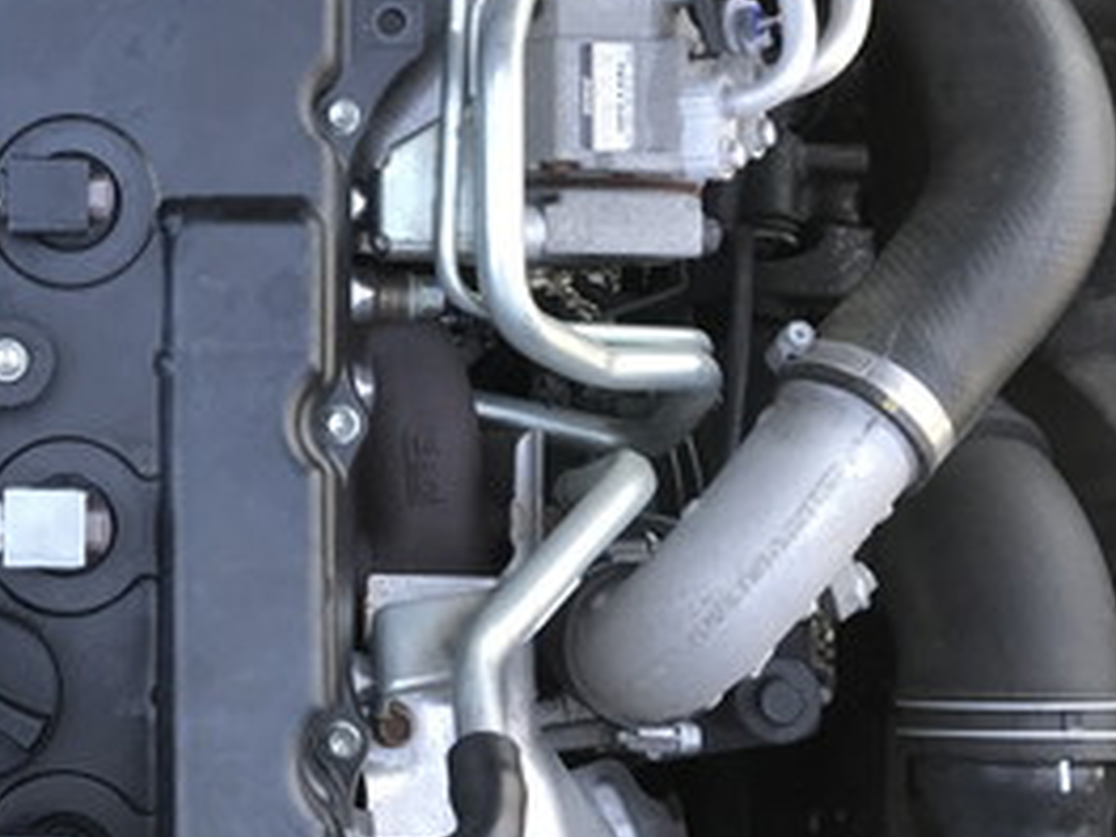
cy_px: 275
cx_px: 17
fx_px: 2192
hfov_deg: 27.1
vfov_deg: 21.5
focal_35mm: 68
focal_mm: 3.99
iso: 25
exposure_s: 1/90
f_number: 1.8
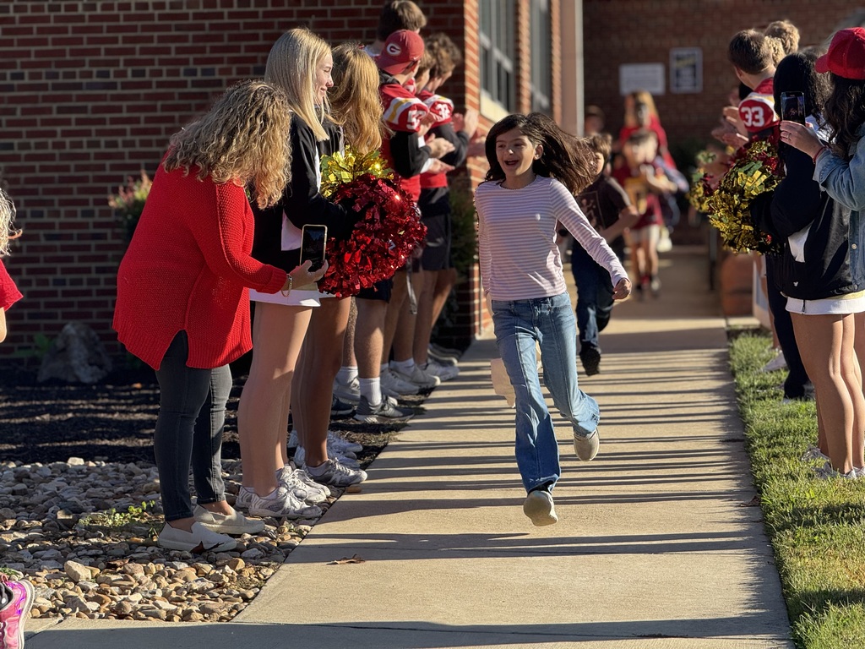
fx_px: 2999
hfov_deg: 16.4
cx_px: 432
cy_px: 324
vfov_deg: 12.3
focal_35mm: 120
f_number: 2.8
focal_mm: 15.66
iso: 50
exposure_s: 1/537
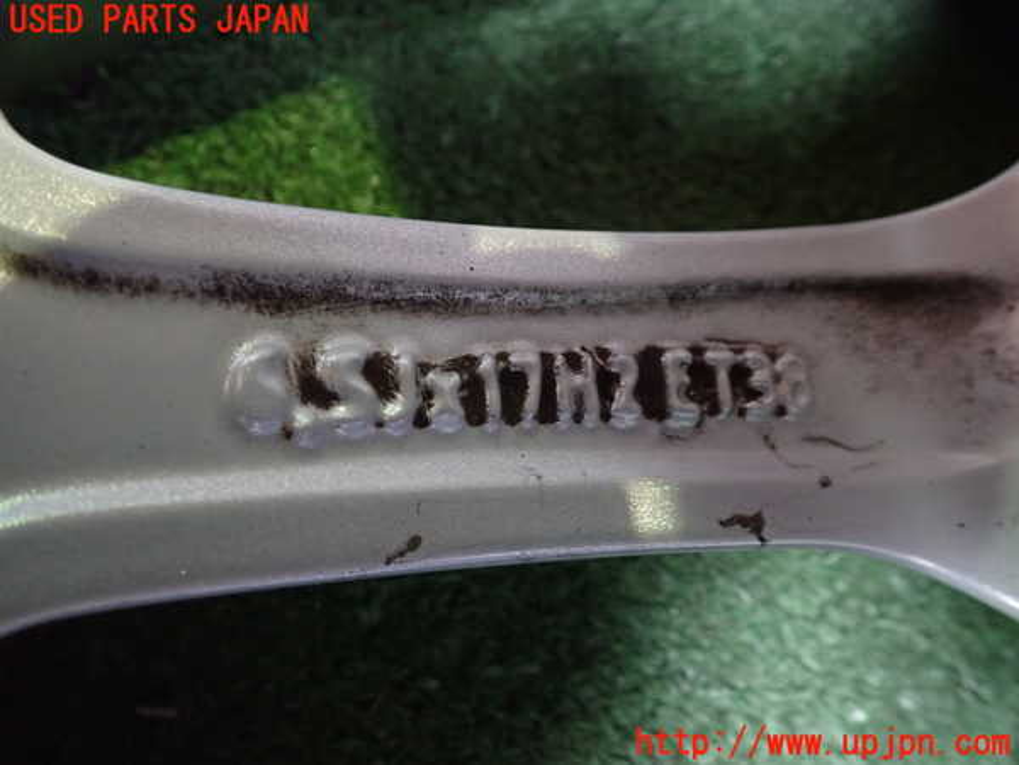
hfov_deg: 60.0
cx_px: 510
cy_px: 382
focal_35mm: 30
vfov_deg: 46.8
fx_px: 883
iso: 800
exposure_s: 1/20
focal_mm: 5.4
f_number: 2.3
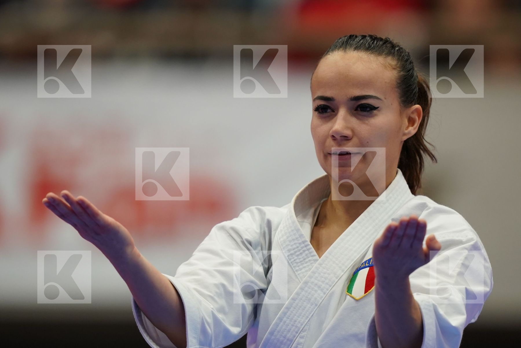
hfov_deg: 3.4
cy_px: 174
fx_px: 8683
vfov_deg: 2.3
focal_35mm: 600
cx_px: 260
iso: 1250
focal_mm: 400
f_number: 2.8
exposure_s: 1/500
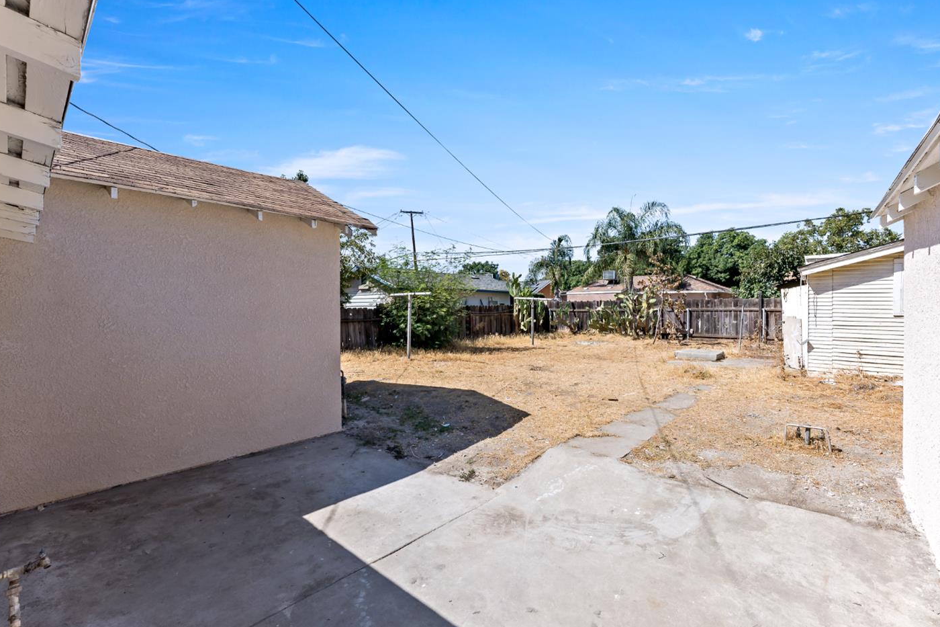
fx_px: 411
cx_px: 473
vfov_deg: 74.6
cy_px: 312
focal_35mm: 16
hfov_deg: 97.6
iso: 80
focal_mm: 14.7
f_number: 10
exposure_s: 1/200
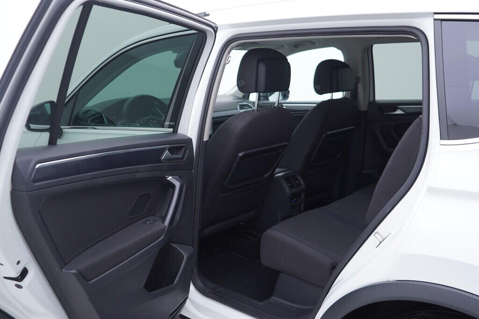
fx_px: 479
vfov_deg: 36.9
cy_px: 160
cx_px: 240
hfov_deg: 53.1
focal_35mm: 36
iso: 125
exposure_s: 1/50
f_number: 3.2
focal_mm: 24
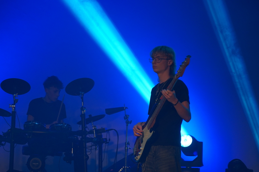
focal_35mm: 202
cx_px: 130
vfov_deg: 6.8
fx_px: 1453
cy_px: 86
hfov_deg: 10.2
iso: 1250
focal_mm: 135
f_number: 5.6
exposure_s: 1/250
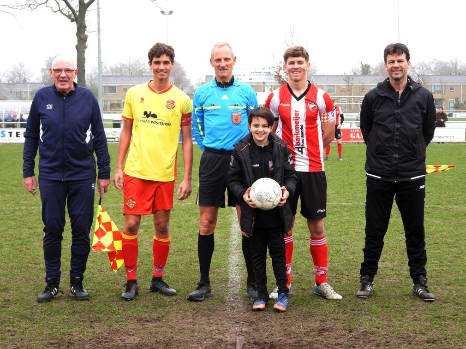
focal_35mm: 71
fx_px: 956
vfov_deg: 20.7
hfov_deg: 27.4
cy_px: 173
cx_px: 233
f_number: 3.5
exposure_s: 1/100
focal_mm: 12.6
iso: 100
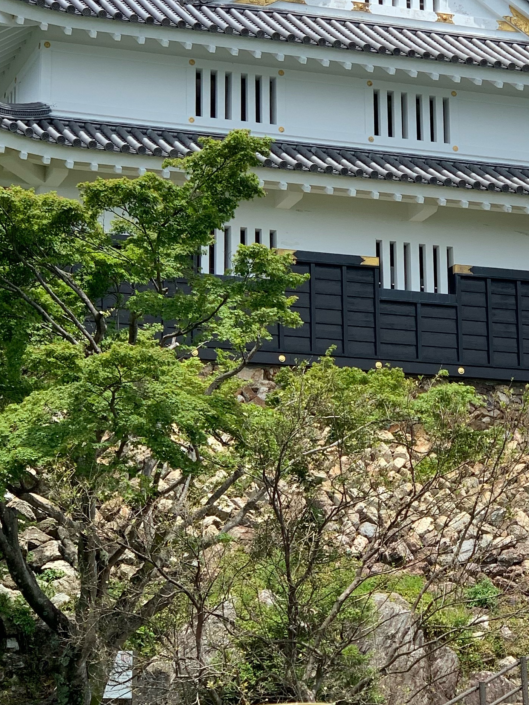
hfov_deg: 13.2
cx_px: 420
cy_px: 260
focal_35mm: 112
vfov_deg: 17.5
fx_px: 2282
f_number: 2.4
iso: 16
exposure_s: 1/959
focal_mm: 6
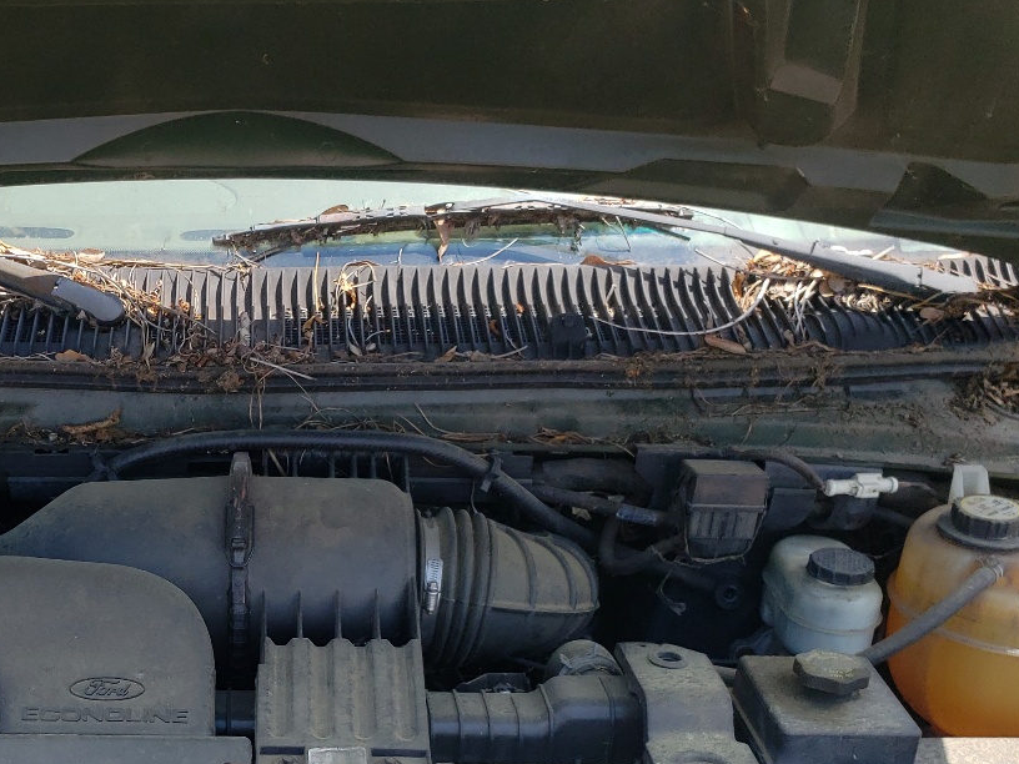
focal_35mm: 51
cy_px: 657
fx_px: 1501
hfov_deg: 36.5
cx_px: 245
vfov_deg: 27.7
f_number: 1.5
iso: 50
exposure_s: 1/1111
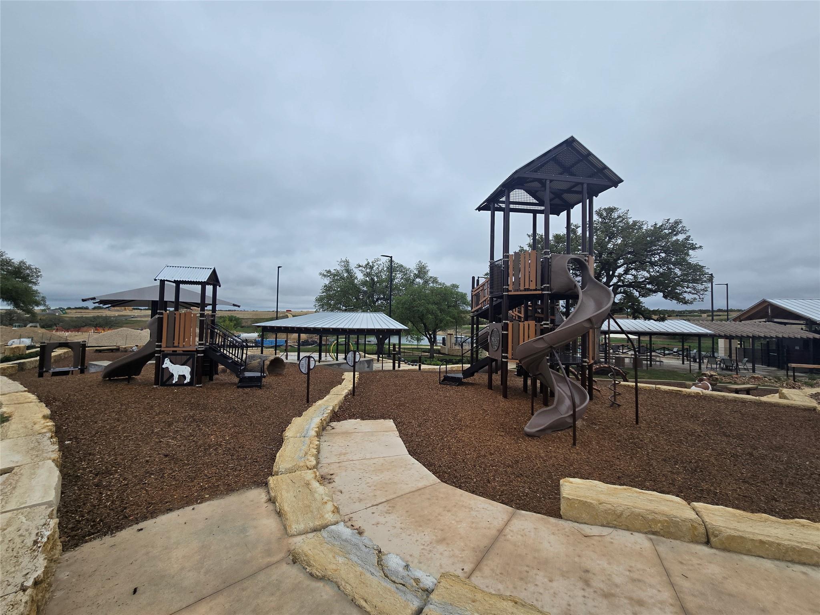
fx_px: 308
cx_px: 410
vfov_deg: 89.9
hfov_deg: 106.2
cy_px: 308
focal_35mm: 13
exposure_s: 1/1321
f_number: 2.2
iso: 50
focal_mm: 2.2
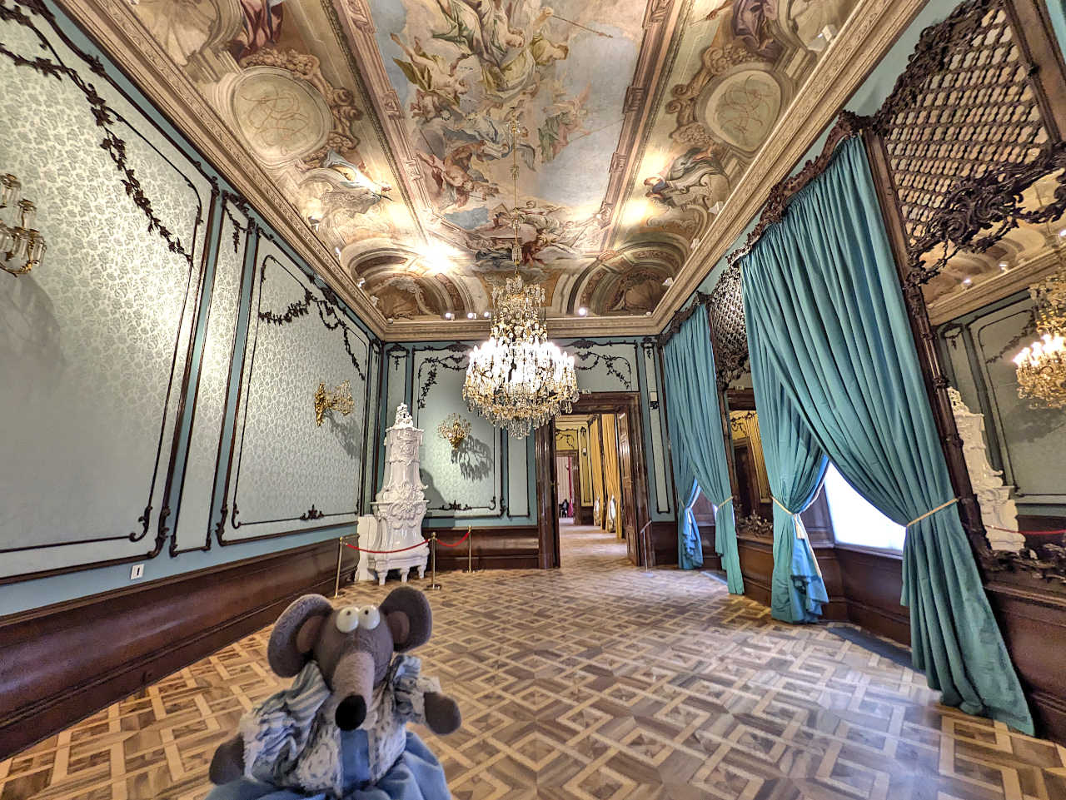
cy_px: 400
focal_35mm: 14
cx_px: 533
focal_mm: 1.83
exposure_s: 1/50
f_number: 2.2
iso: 143
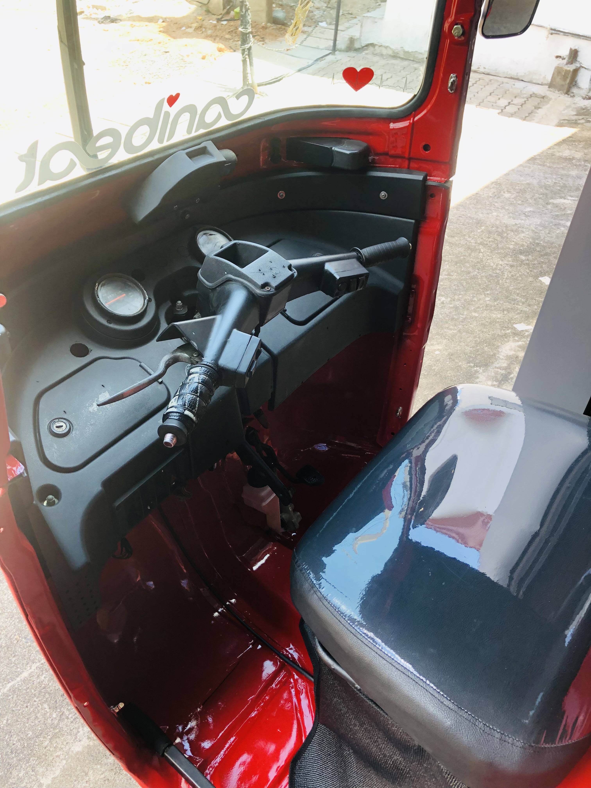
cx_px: 296
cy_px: 394
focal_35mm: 28
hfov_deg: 49.7
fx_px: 637
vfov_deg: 63.4
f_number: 1.8
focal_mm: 4
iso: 40
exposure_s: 1/120
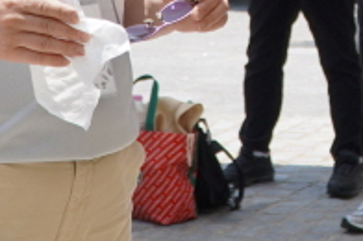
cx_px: 451
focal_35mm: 216
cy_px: -263
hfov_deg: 9.4
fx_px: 2174
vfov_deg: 6.1
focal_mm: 26
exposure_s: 1/640
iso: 100
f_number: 4.5
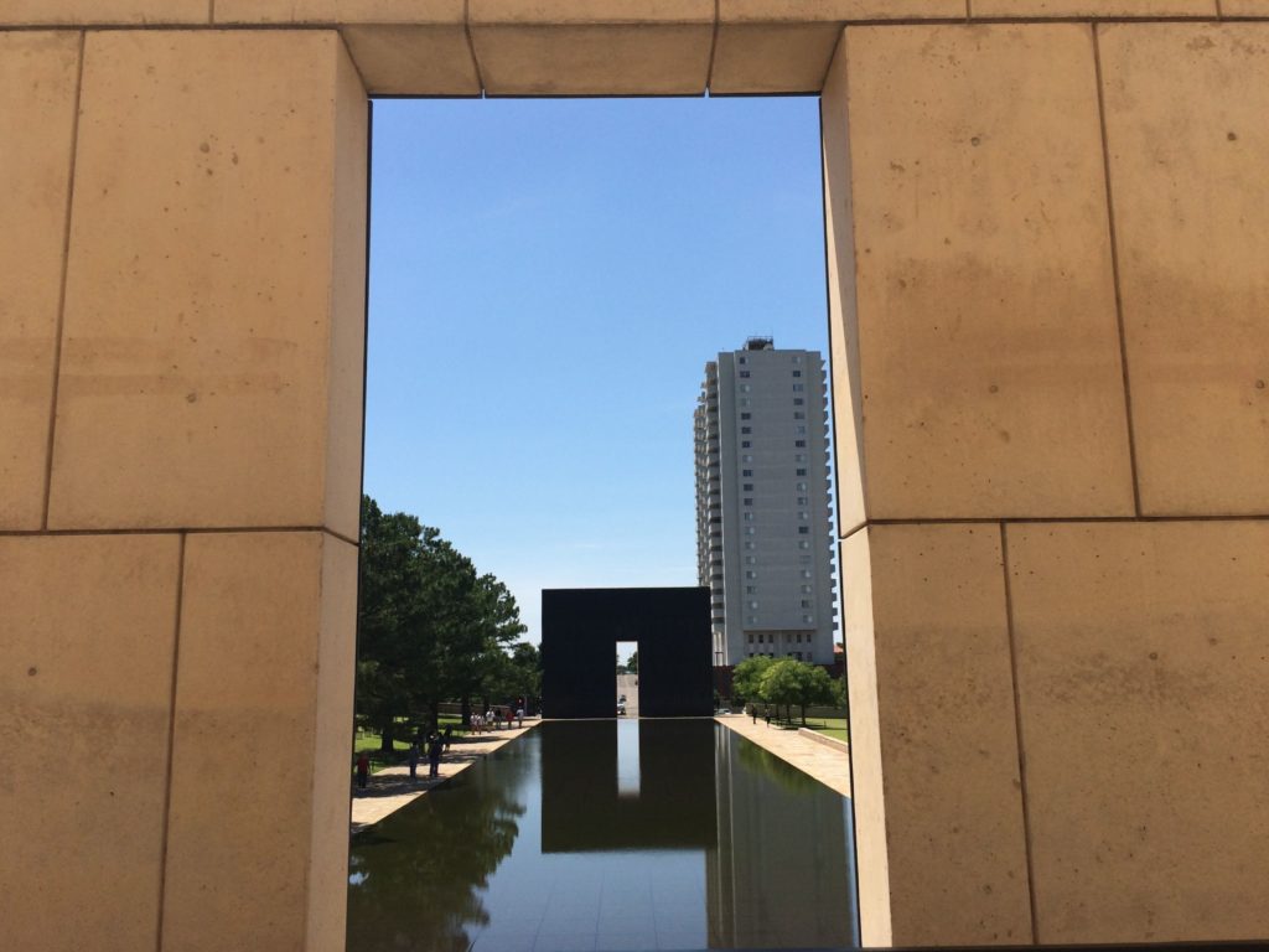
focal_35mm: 29
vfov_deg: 48.2
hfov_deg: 61.7
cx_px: 634
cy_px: 476
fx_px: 1063
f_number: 2.2
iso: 32
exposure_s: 1/2933
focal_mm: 4.15
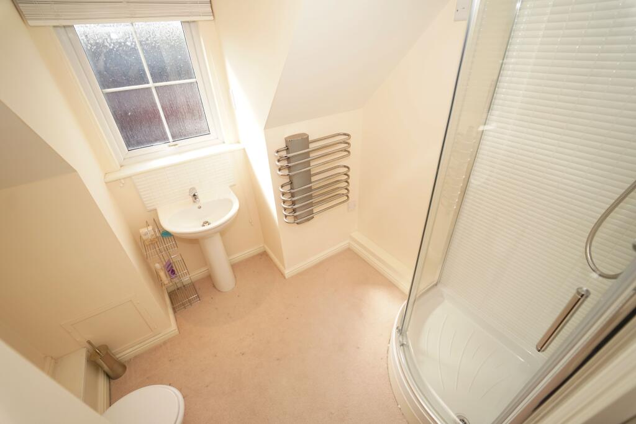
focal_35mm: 14
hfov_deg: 104.2
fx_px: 247
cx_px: 318
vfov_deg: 81.2
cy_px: 212
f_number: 2.8
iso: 100
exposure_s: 1/160
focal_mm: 14
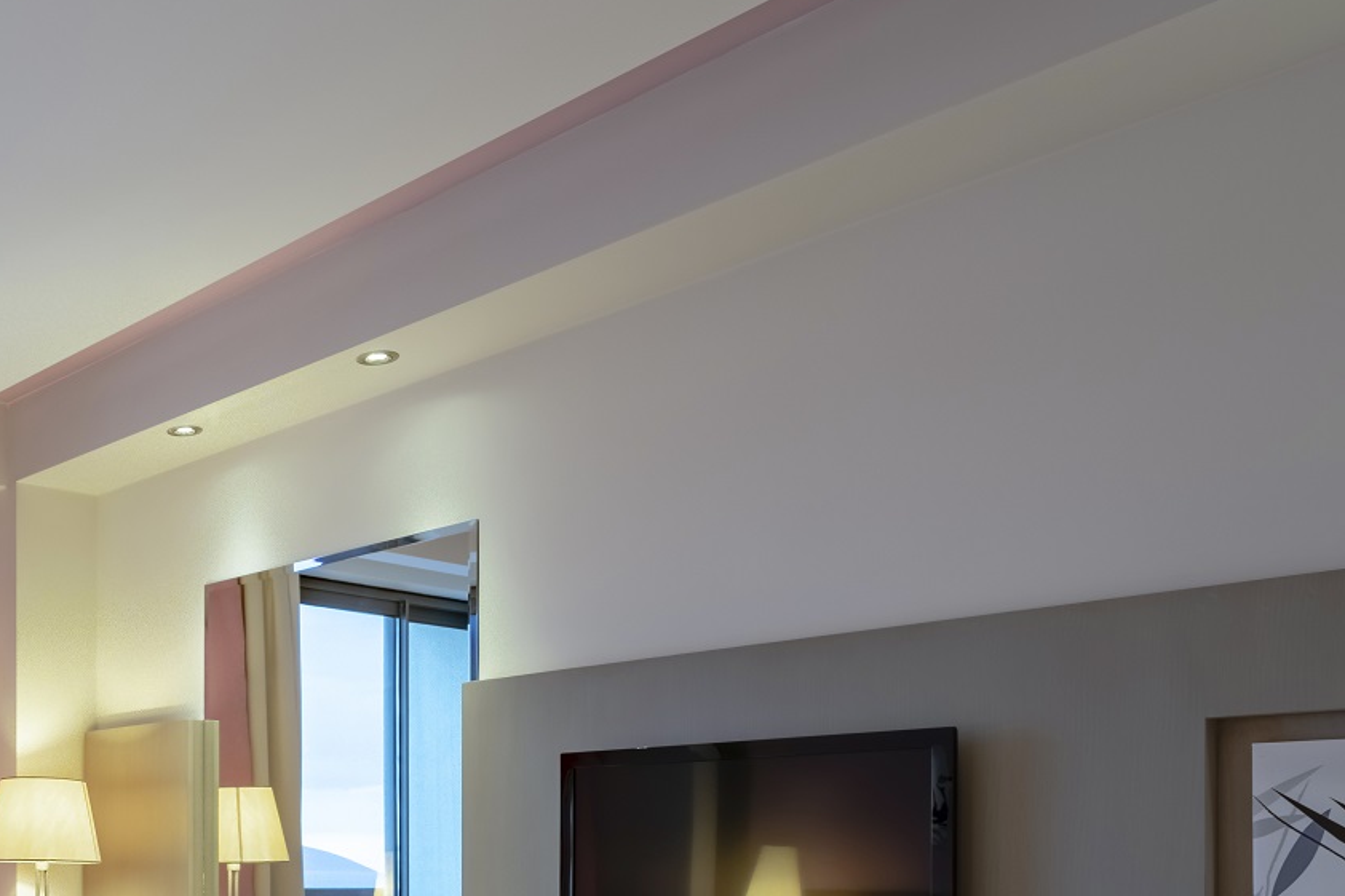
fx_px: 1419
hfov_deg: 43.5
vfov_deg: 32.9
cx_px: 3
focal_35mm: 38
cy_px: 836
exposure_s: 1/100
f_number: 8
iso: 320
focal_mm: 16
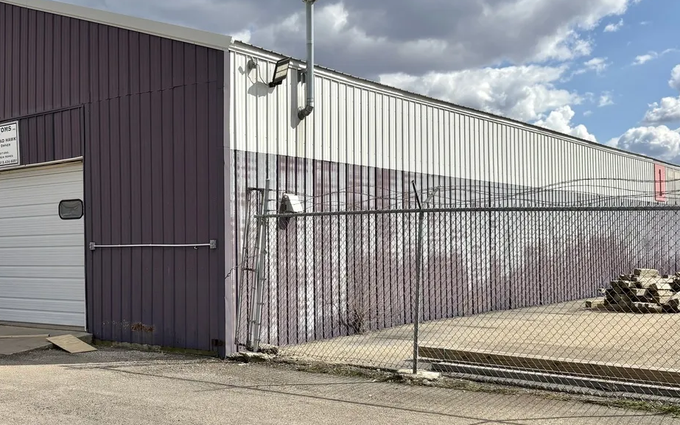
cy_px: 241
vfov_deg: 29.8
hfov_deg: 45.8
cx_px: 258
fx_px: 797
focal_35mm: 43
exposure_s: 1/5814
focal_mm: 5.96
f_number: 1.6
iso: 50
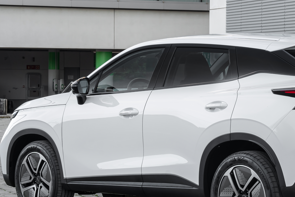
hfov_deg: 14.8
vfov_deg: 9.9
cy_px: 84
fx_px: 1131
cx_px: 207
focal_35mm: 138
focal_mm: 56
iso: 320
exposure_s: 1/15
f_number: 11
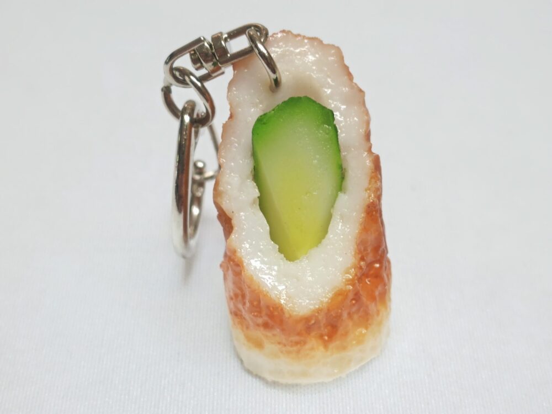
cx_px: 276
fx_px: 367
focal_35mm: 23
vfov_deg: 58.9
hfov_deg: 73.9
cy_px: 207
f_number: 1.9
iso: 185
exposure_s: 1/50
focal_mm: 5.56
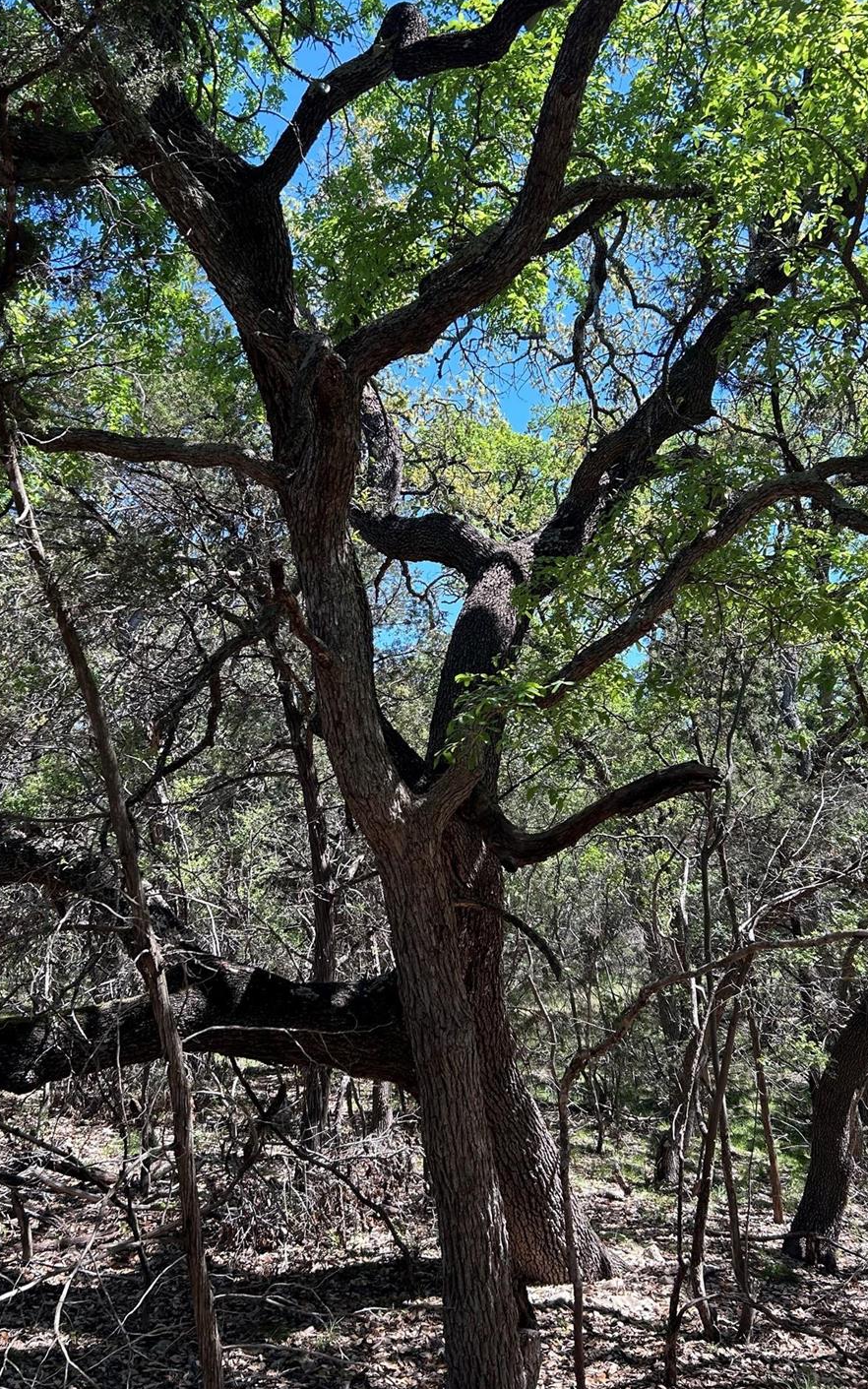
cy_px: 651
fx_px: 1135
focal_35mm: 30
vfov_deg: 62.8
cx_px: 449
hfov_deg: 41.8
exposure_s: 1/581
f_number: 1.5
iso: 50
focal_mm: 5.7
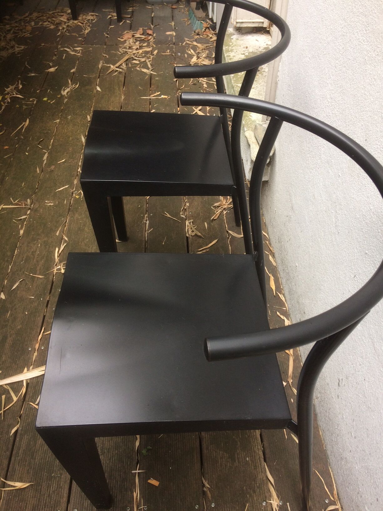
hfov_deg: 48.2
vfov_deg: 61.7
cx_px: 192
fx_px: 428
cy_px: 256
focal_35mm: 29
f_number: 2.2
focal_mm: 4.15
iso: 40
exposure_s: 1/100
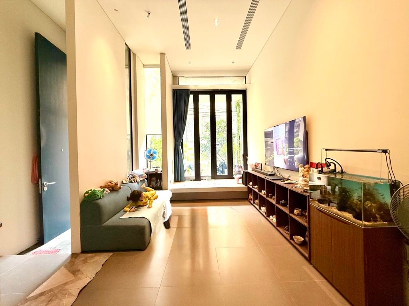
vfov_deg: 85.7
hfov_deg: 102.1
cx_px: 204
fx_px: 165
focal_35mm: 14
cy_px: 153
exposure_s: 1/99
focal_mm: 2.22
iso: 125
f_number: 2.2
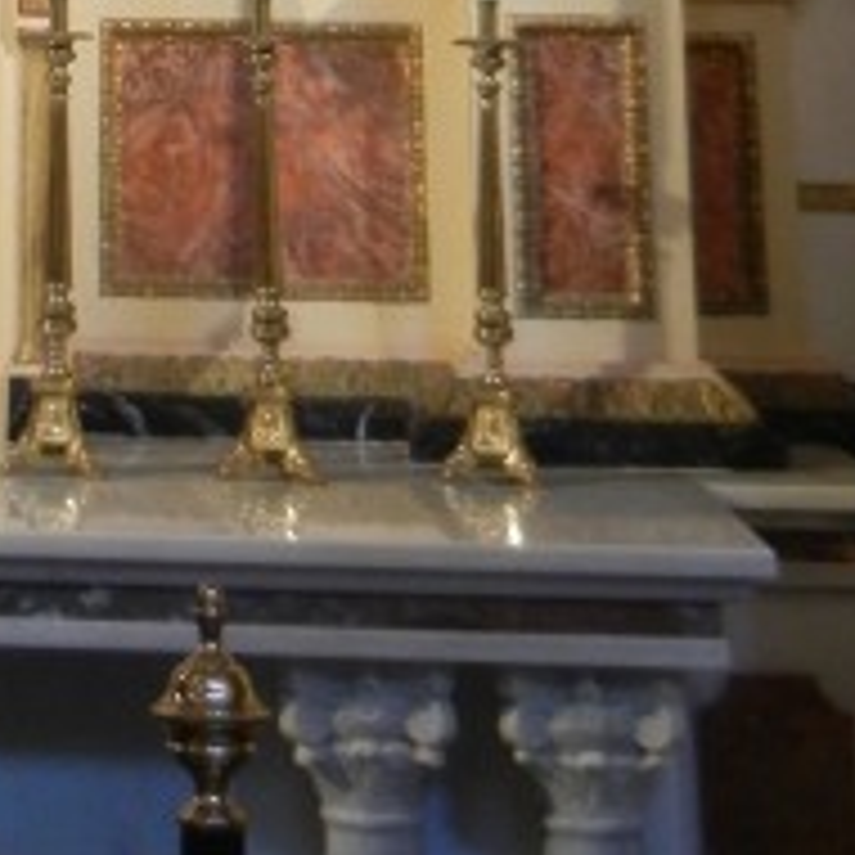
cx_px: -22
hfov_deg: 15.9
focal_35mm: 107
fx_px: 2990
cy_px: -580
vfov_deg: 14.7
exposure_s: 1/8.9
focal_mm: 5.4
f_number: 3.5
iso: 400
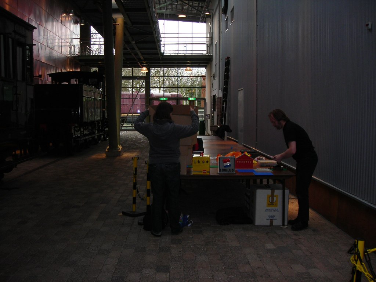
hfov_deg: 49.0
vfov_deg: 37.7
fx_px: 413
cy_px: 141
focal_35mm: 38
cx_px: 188
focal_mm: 6.3
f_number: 3.2
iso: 70
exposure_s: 1/60.1
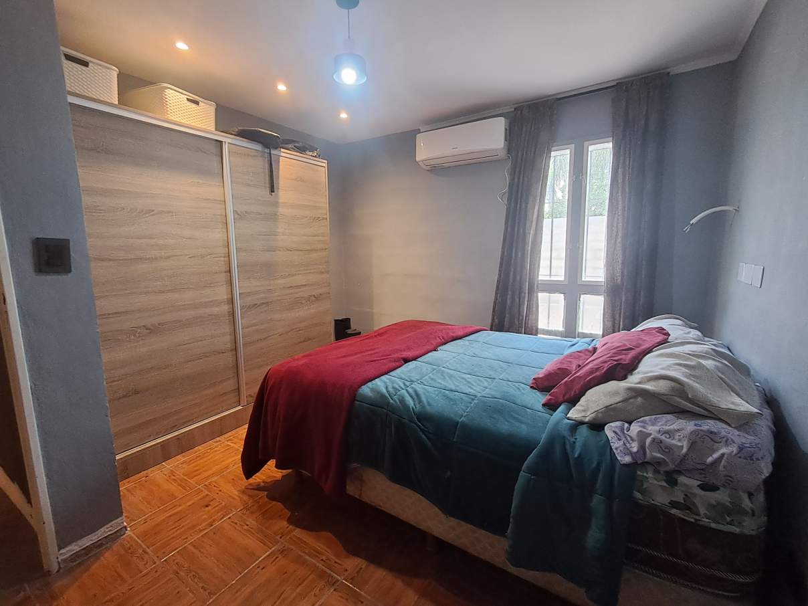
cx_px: 404
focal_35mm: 16
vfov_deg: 78.1
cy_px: 303
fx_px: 373
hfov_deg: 94.5
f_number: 2.2
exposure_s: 1/40
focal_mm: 1.64
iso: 125
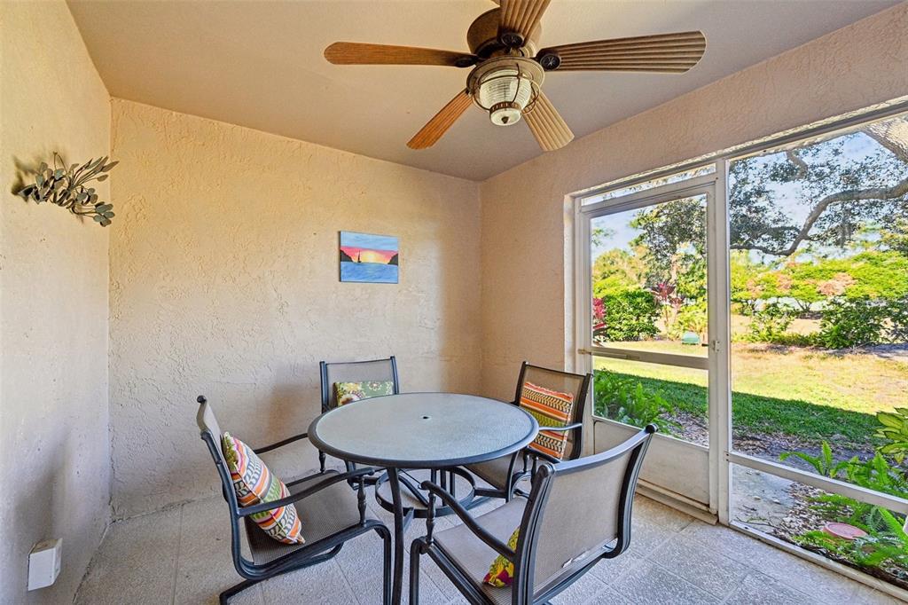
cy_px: 302
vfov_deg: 81.2
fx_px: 353
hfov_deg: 104.3
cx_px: 454
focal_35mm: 14
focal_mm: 14
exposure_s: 1/40
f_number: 8
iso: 400
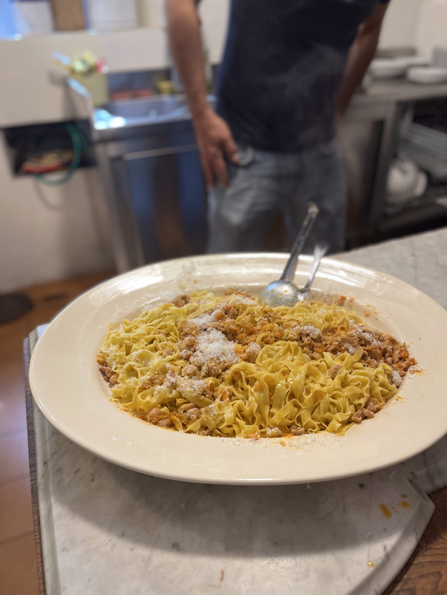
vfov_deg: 67.3
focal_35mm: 26
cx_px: 224
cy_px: 298
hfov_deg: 53.1
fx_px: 448
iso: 100
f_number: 1.6
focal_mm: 5.1
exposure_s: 1/50
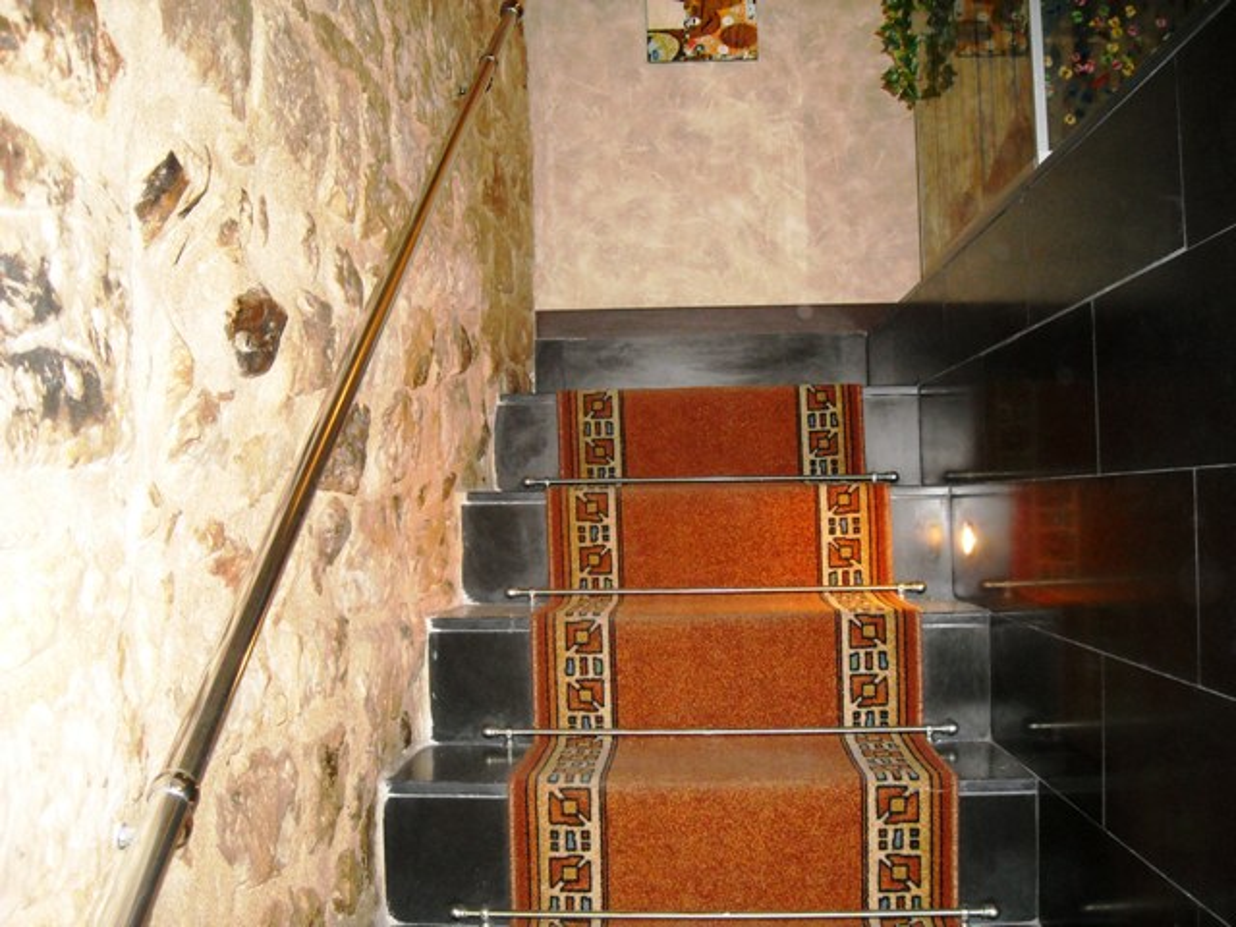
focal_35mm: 35
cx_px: 618
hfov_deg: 52.6
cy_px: 464
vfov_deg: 40.7
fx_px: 1250
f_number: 2.8
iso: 400
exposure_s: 1/60
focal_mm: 5.7
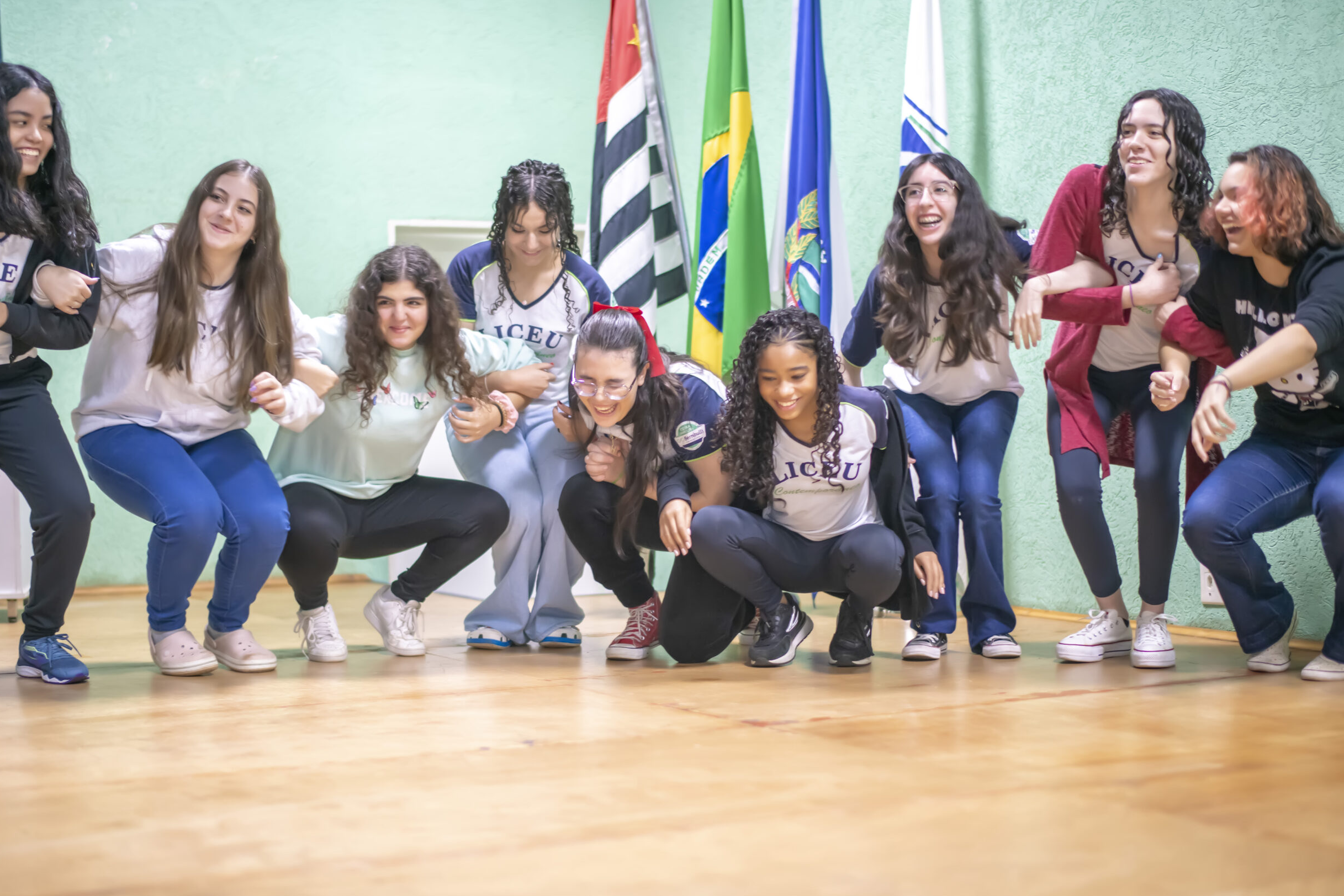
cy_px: 461
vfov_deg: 22.3
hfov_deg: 32.9
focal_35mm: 61
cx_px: 660
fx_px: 2277
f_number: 1.4
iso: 1600
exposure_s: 1/250
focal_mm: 58
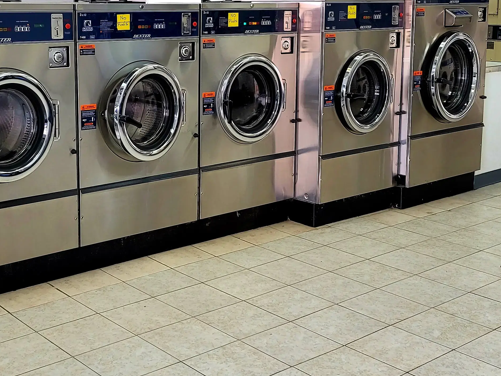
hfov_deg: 36.1
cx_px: 203
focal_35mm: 53
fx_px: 767
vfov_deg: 27.3
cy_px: 113
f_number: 1.8
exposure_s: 1/120
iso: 125
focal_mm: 7
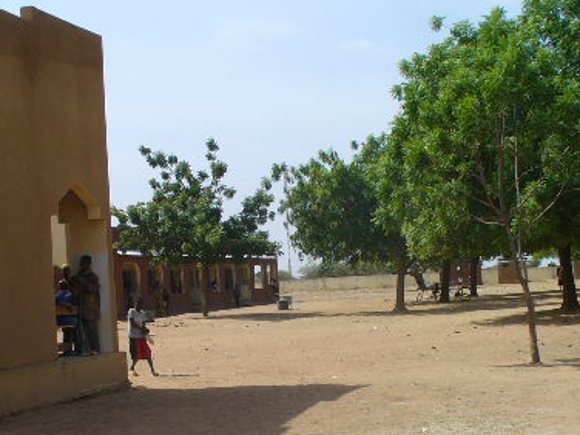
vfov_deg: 23.1
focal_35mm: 63
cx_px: 310
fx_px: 1056
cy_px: 324
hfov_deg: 30.7
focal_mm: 6.1
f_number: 5.6
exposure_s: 1/320
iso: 64
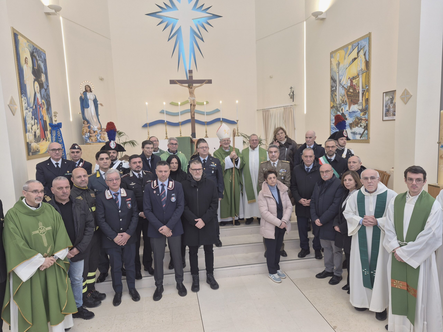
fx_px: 294
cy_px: 166
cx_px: 222
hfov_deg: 73.9
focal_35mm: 23
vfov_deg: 58.9
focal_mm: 5.4
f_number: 1.8
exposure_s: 1/100
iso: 64
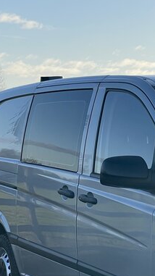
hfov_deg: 9.8
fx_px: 870
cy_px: 213
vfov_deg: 17.9
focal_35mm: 119
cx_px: 246
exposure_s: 1/1142
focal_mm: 6
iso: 25
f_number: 2
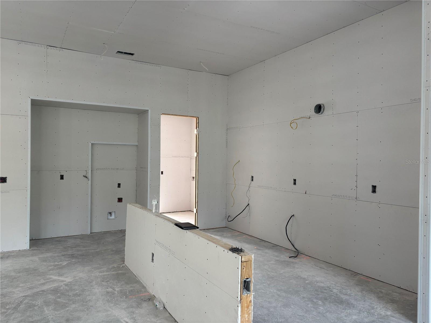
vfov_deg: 53.1
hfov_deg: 67.3
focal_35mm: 26
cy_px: 162
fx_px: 324
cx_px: 216
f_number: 1.6
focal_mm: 5.96
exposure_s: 1/121
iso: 100
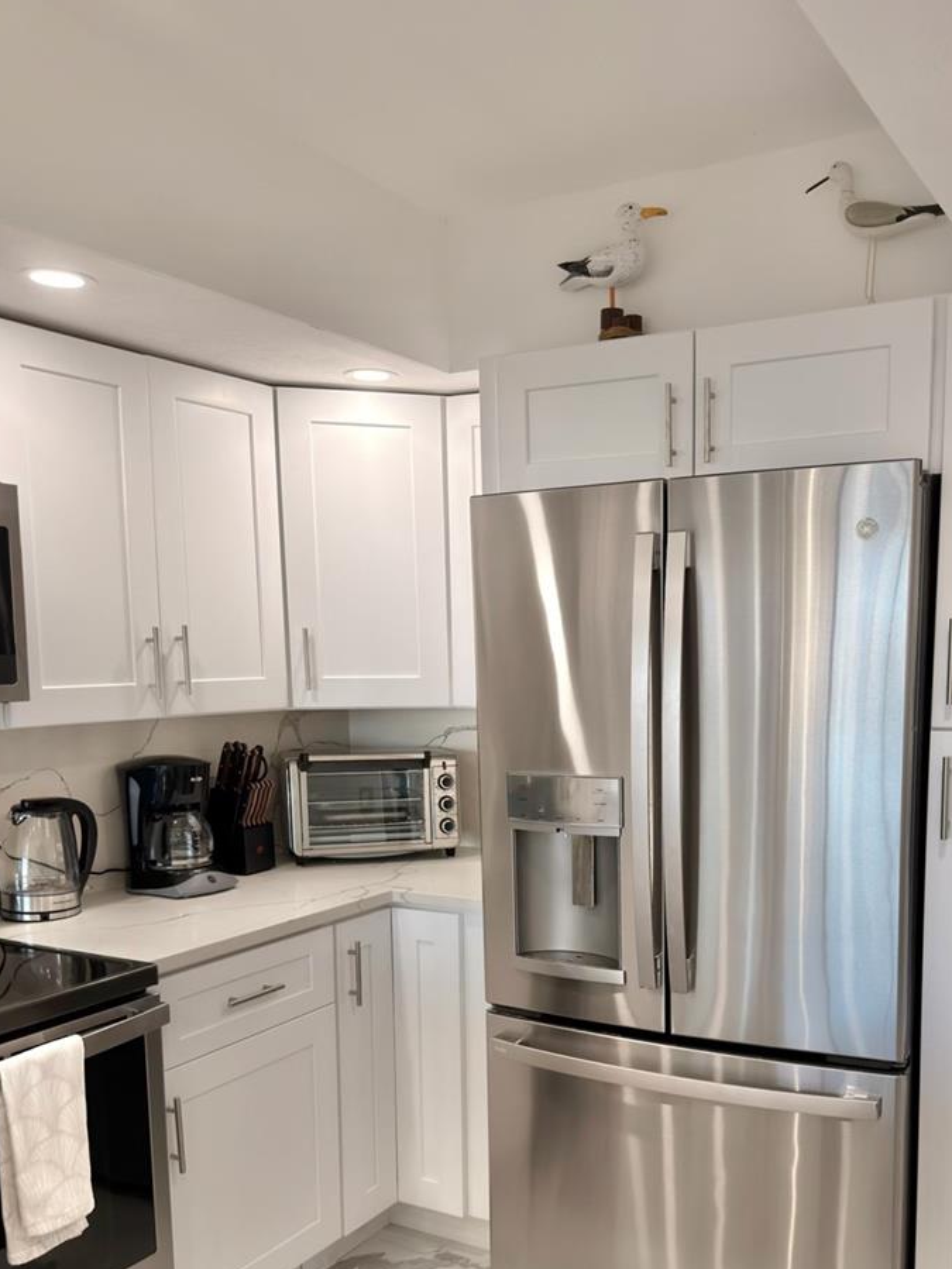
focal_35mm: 32
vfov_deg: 55.7
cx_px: 598
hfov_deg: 43.8
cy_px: 835
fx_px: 1173
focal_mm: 6.76
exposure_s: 1/177
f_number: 1.78
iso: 80
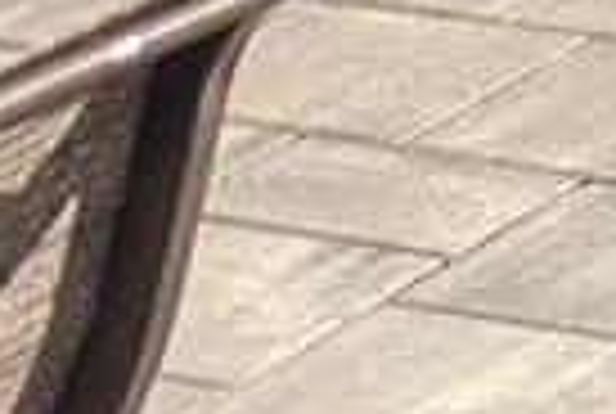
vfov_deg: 3.3
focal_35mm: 403
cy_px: -1264
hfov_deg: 4.9
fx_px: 6911
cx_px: 1673
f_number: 2
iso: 20
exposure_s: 1/1597
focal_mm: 6
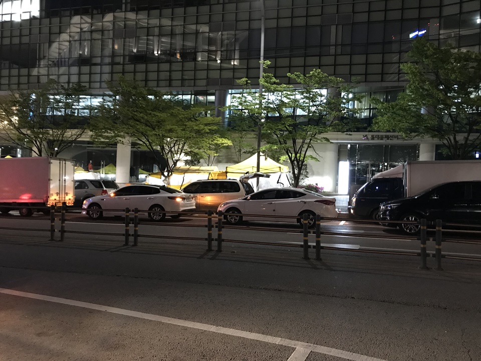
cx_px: 240
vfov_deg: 49.7
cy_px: 180
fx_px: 389
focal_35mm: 28
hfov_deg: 63.4
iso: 100
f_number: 1.8
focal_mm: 3.99
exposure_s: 1/6
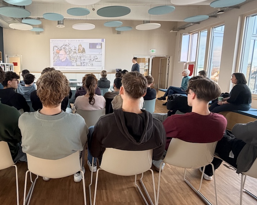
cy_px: 91
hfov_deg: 69.7
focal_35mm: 23
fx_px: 175
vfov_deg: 60.7
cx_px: 78
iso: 160
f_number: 2.2
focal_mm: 2.22
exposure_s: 1/121
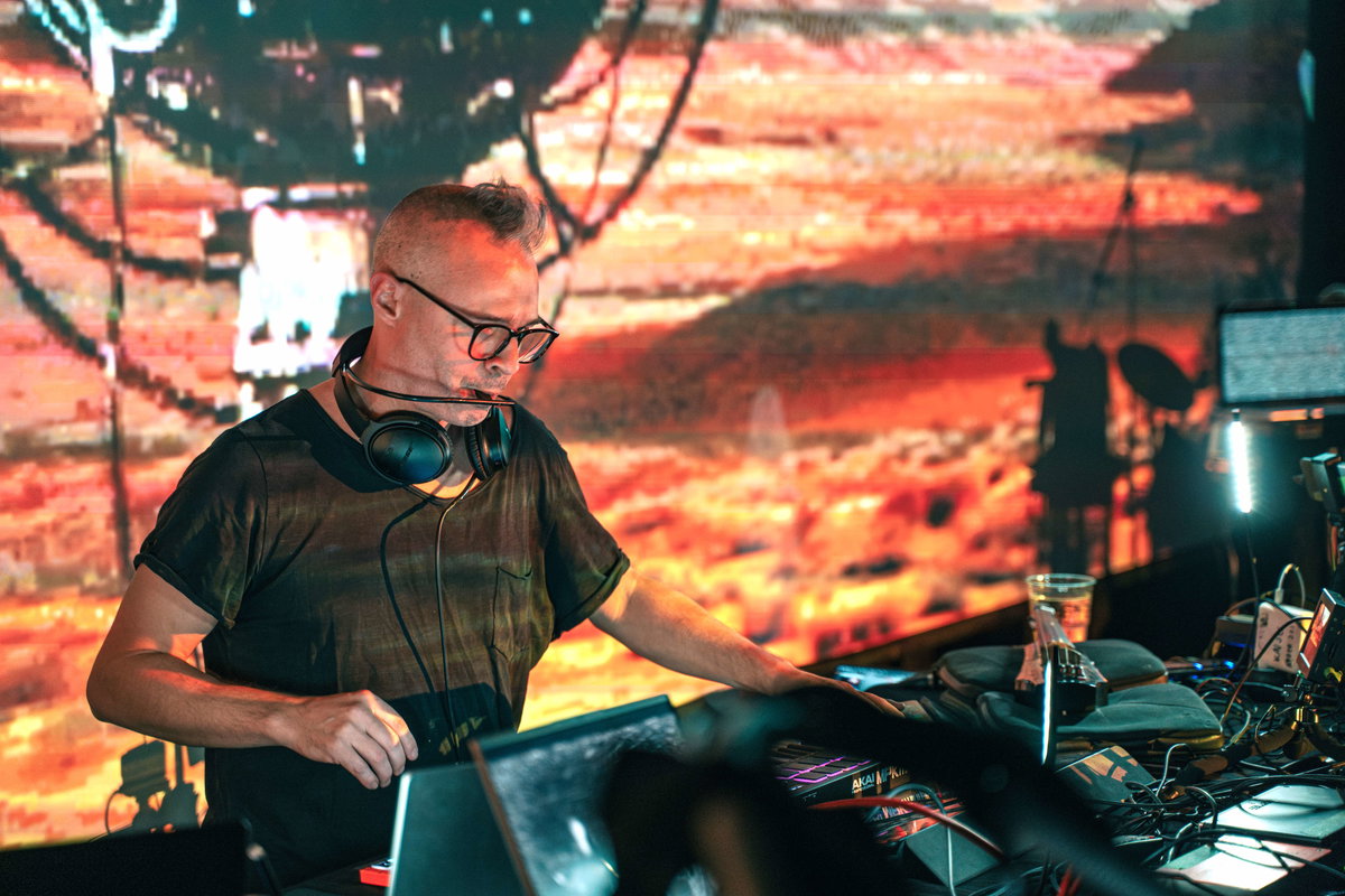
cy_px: 448
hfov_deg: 27.0
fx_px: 2802
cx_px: 672
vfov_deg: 18.2
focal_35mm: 75
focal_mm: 75
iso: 3200
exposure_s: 1/100
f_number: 2.8
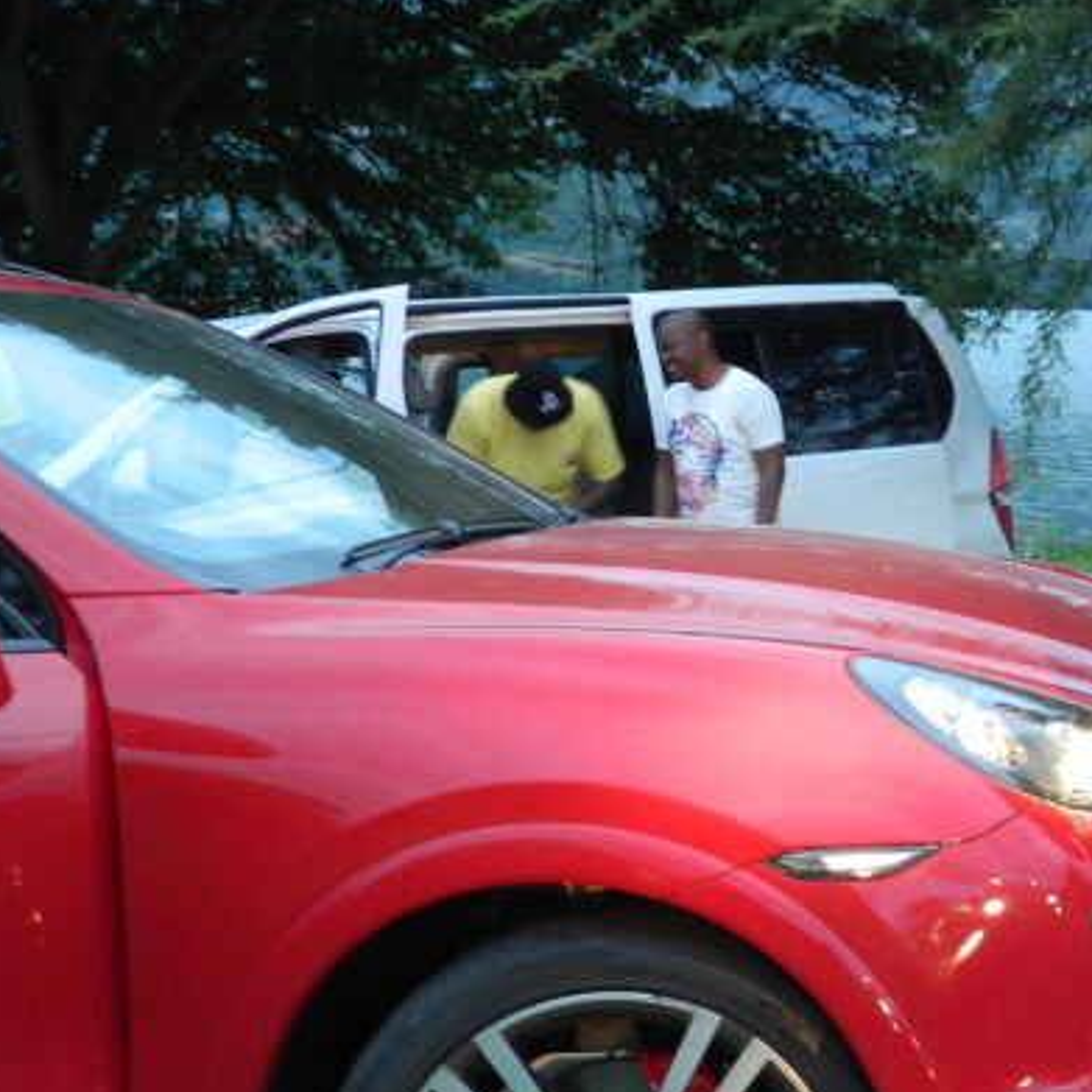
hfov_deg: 20.7
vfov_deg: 21.4
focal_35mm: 81
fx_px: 2891
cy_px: 528
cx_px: 1095
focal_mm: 6.2
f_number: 3.3
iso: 80
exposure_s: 1/13
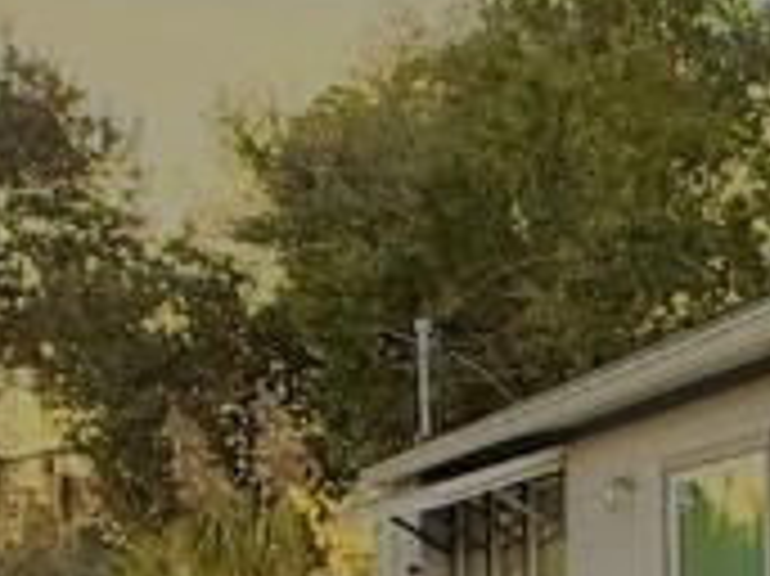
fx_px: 1867
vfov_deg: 16.5
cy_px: 765
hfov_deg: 20.5
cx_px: 1099
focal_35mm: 84
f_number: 2.2
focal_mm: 2.22
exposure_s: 1/99
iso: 250
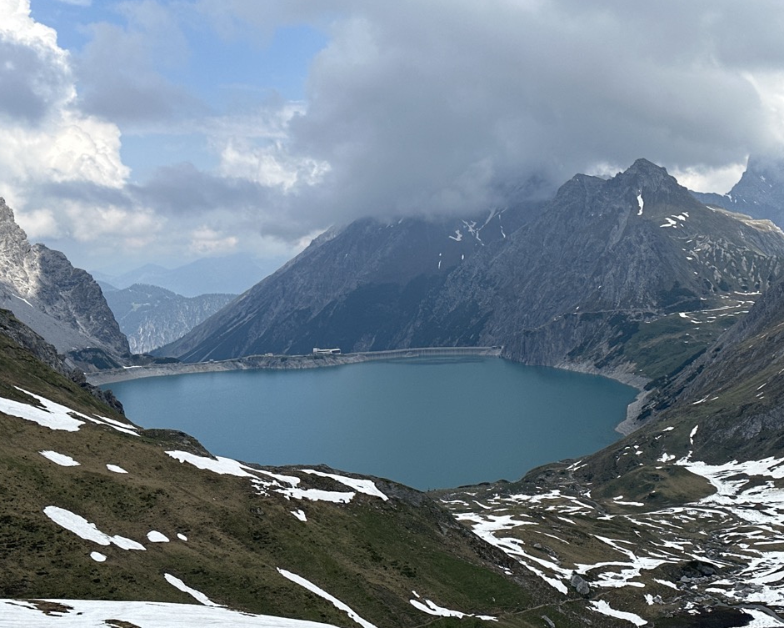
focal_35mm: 51
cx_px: 406
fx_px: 1183
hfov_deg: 36.6
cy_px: 312
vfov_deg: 29.7
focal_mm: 6.86
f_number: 1.78
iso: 64
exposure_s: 1/3597
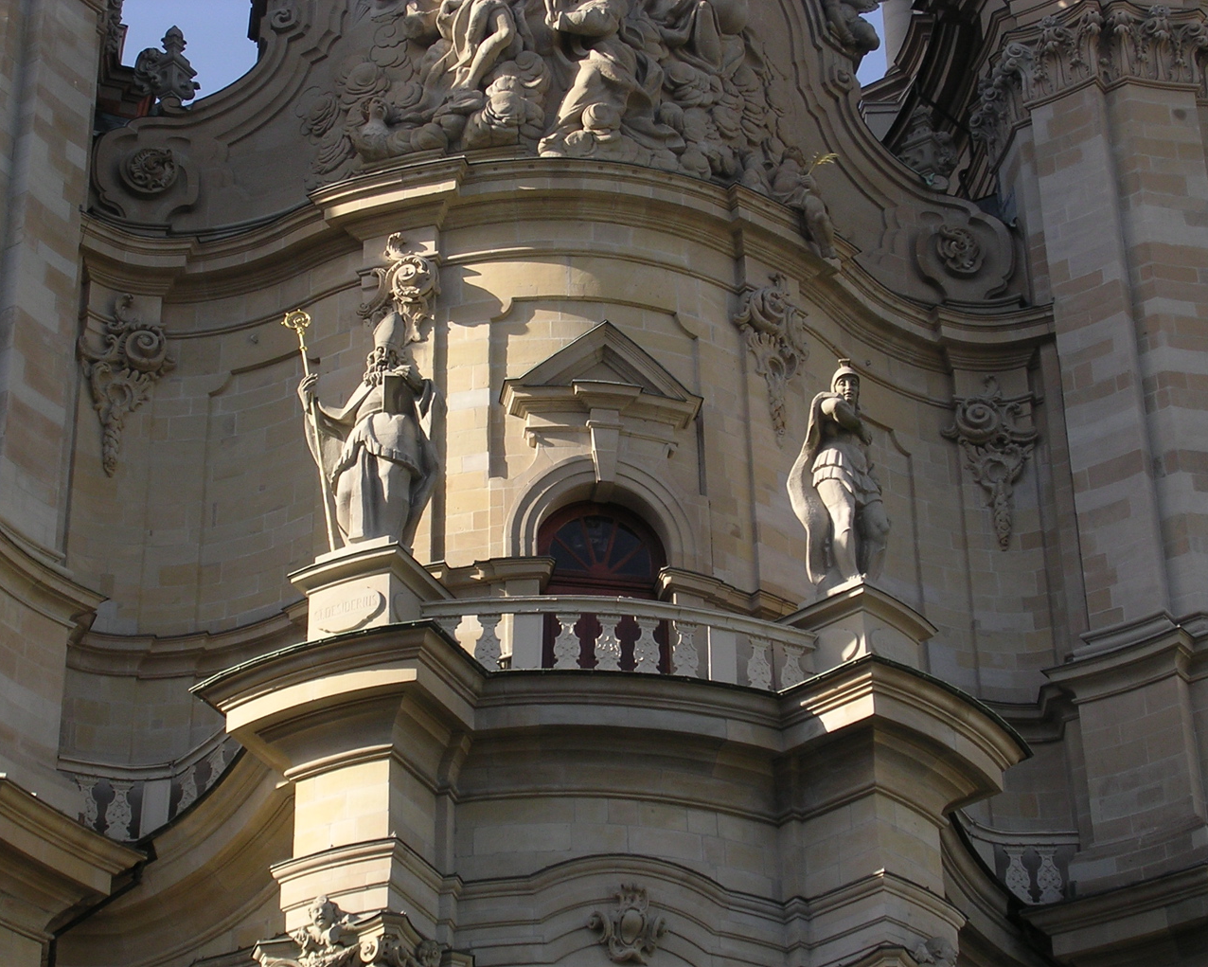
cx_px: 590
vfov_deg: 16.2
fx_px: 3397
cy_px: 484
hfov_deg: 20.2
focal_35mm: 95
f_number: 4.3
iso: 100
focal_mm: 13.7
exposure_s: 1/247
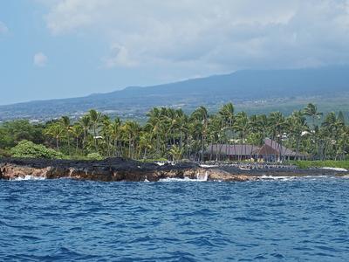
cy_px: 131
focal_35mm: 62
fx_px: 625
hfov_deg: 31.2
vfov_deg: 23.7
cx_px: 174
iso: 100
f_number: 4
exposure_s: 1/800
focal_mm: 13.2
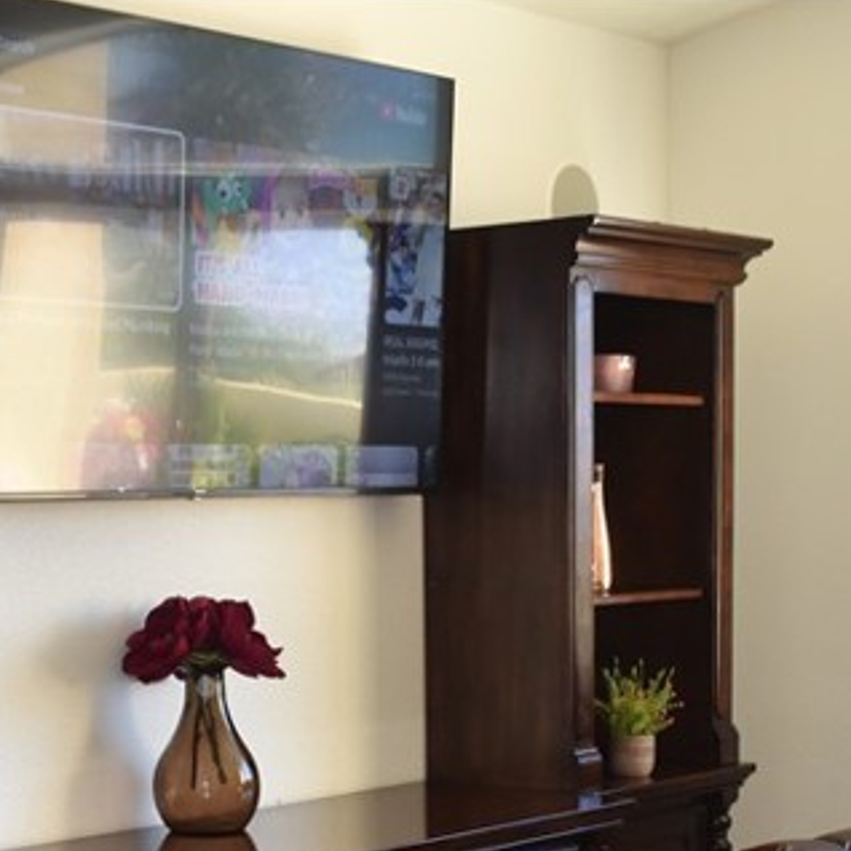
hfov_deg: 21.1
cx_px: 321
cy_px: 906
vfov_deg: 20.3
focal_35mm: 82
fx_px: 2281
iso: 720
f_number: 5.6
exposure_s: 1/125
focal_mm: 20
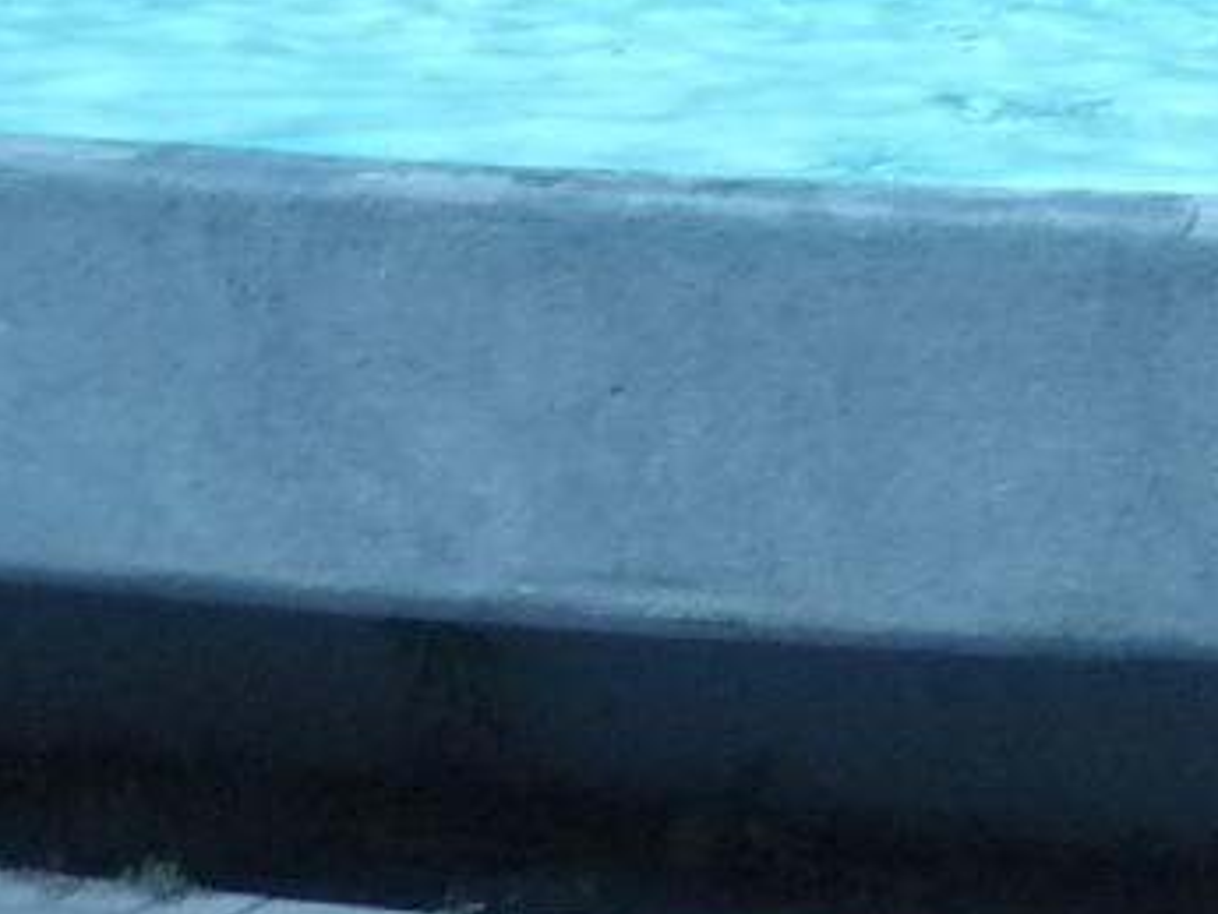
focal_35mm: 153
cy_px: -1161
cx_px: 2362
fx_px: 5385
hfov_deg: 11.7
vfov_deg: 8.9
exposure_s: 1/1000
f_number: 8
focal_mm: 5.5
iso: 400
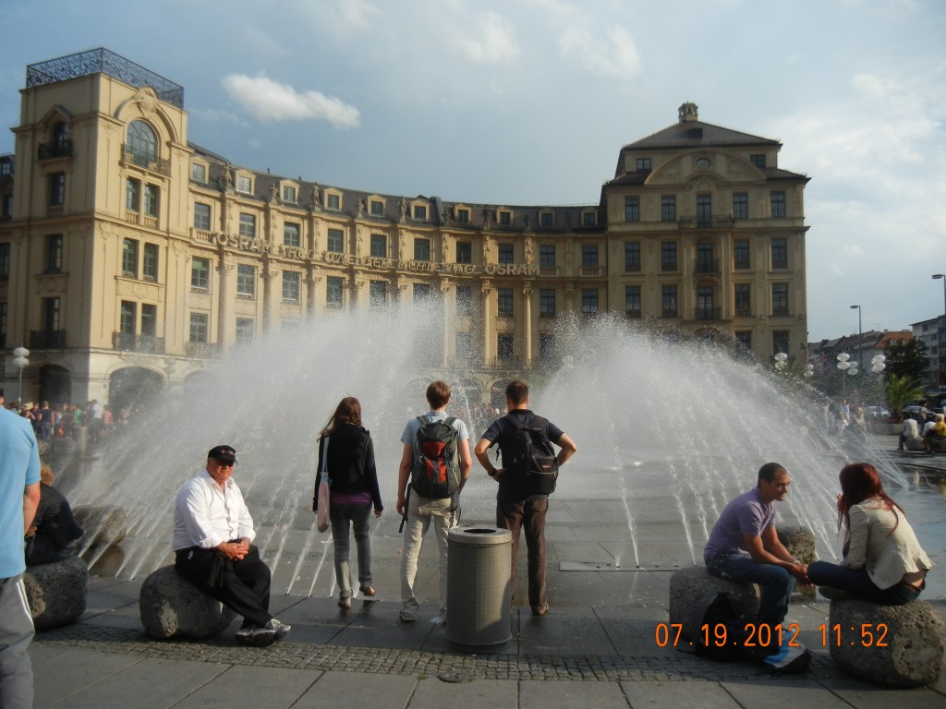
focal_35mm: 30
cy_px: 354
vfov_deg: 46.8
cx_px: 473
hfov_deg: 60.0
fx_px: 820
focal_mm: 5.4
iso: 160
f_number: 7
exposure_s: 1/303
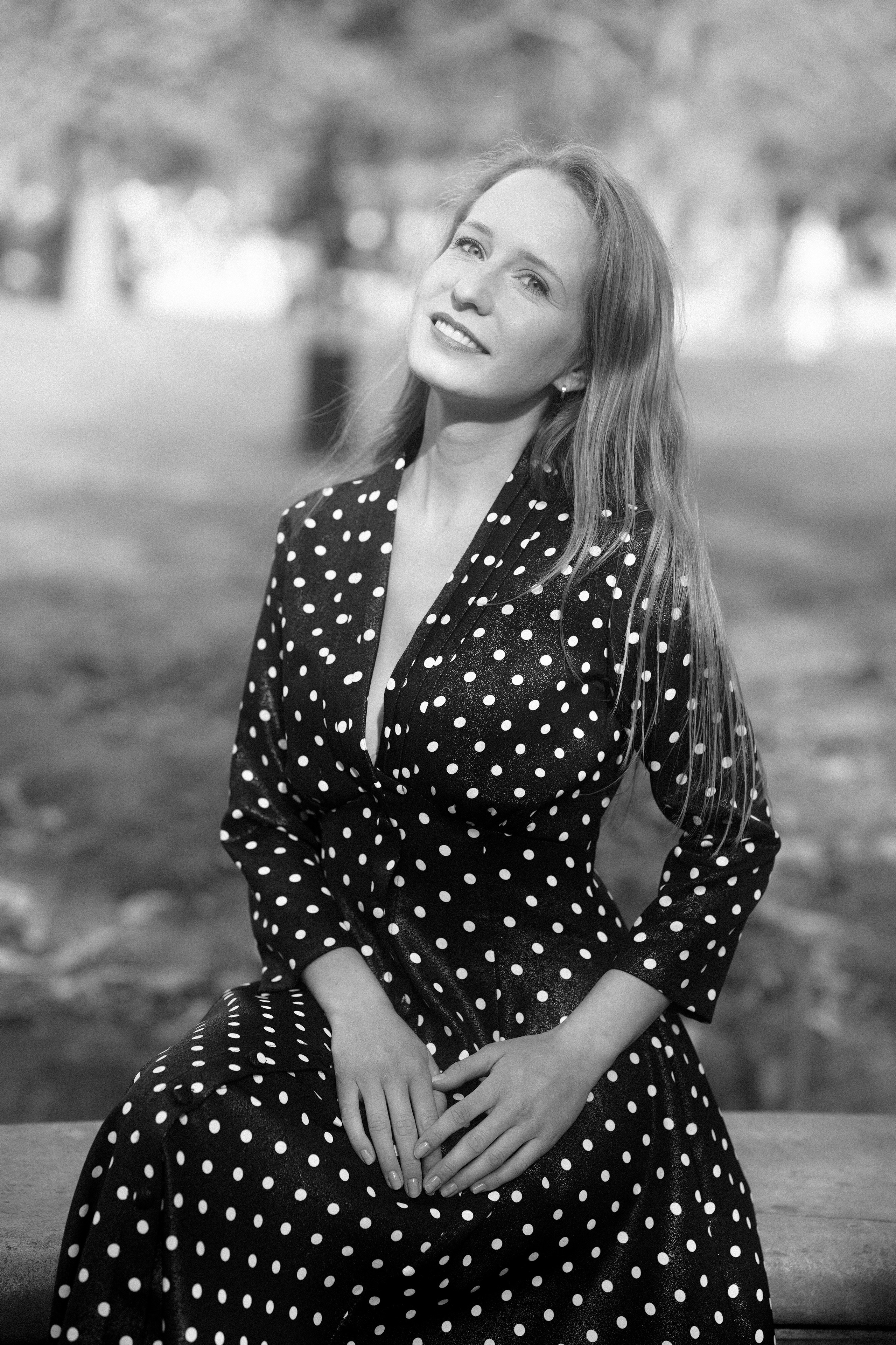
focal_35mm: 85
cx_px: 448
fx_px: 3173
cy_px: 672
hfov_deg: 16.1
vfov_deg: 23.9
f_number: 2.5
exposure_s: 1/400
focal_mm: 85
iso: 100
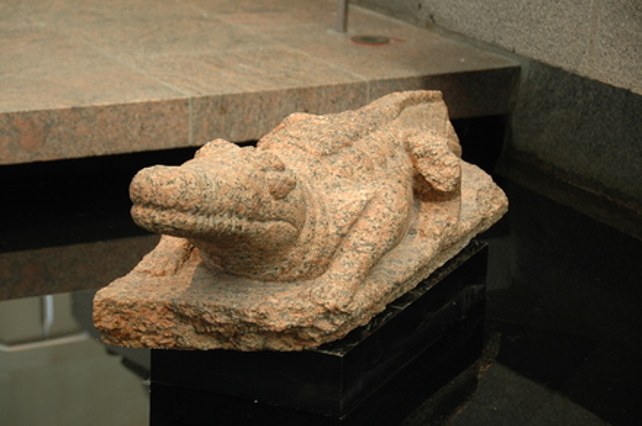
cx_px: 321
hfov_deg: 18.2
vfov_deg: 12.1
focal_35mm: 112
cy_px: 213
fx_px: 2003
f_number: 5.3
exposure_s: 1/15
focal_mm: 75
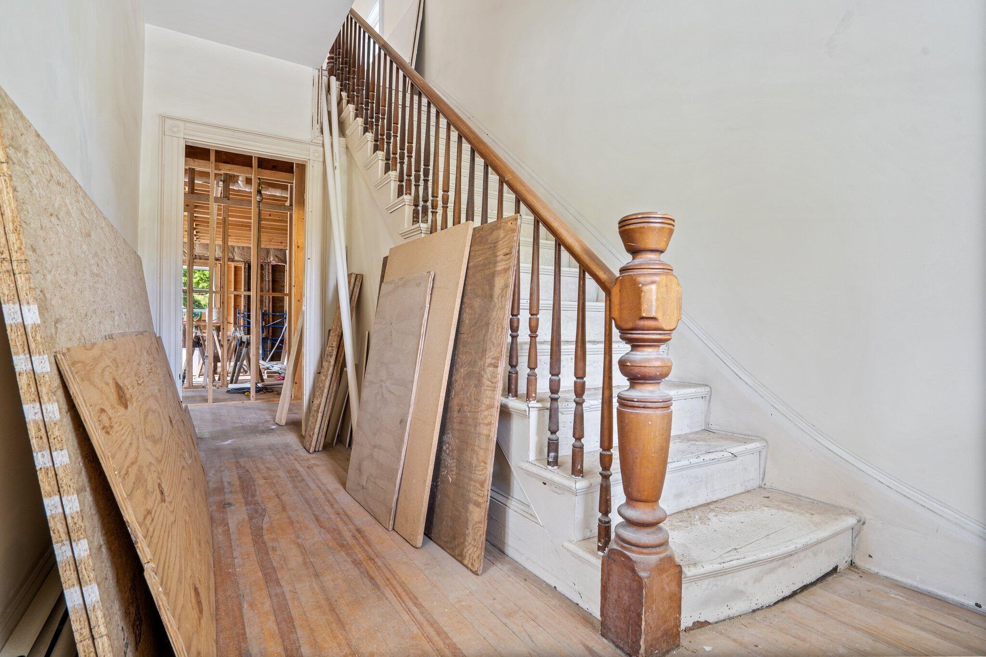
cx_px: 493
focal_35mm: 17
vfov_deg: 70.4
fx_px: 466
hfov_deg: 93.3
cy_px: 328
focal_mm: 17
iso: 320
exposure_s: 1/1.67
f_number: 9
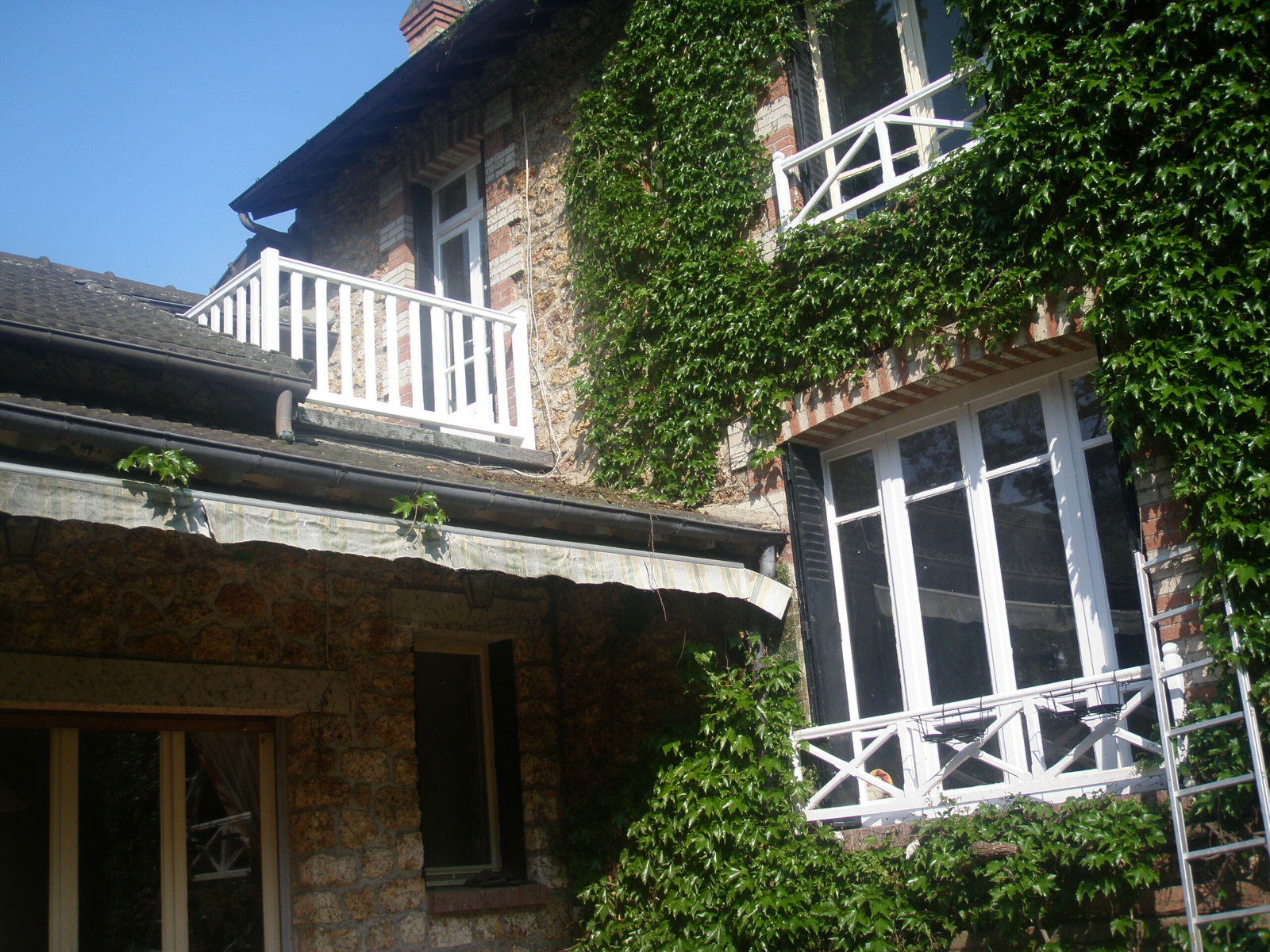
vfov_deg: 37.7
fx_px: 1394
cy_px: 476
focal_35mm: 38
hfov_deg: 49.0
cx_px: 635
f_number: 3.5
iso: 50
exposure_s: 1/320
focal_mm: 6.7
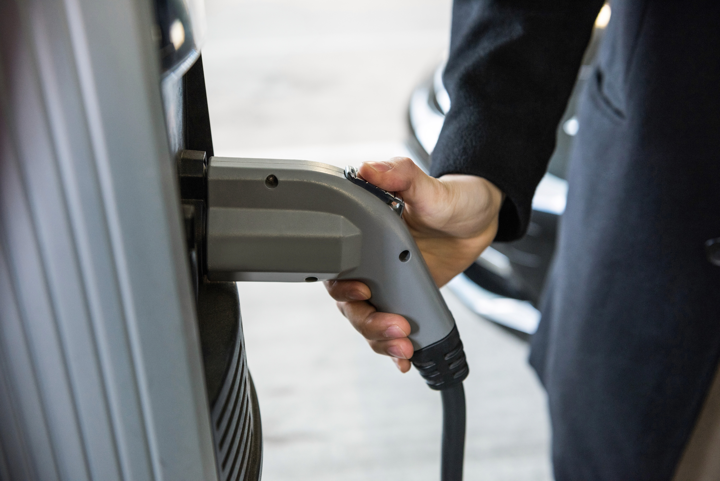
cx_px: 360
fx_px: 800
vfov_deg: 33.4
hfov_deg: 48.4
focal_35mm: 40
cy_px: 240
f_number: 3.5
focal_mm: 40
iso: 640
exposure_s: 1/125
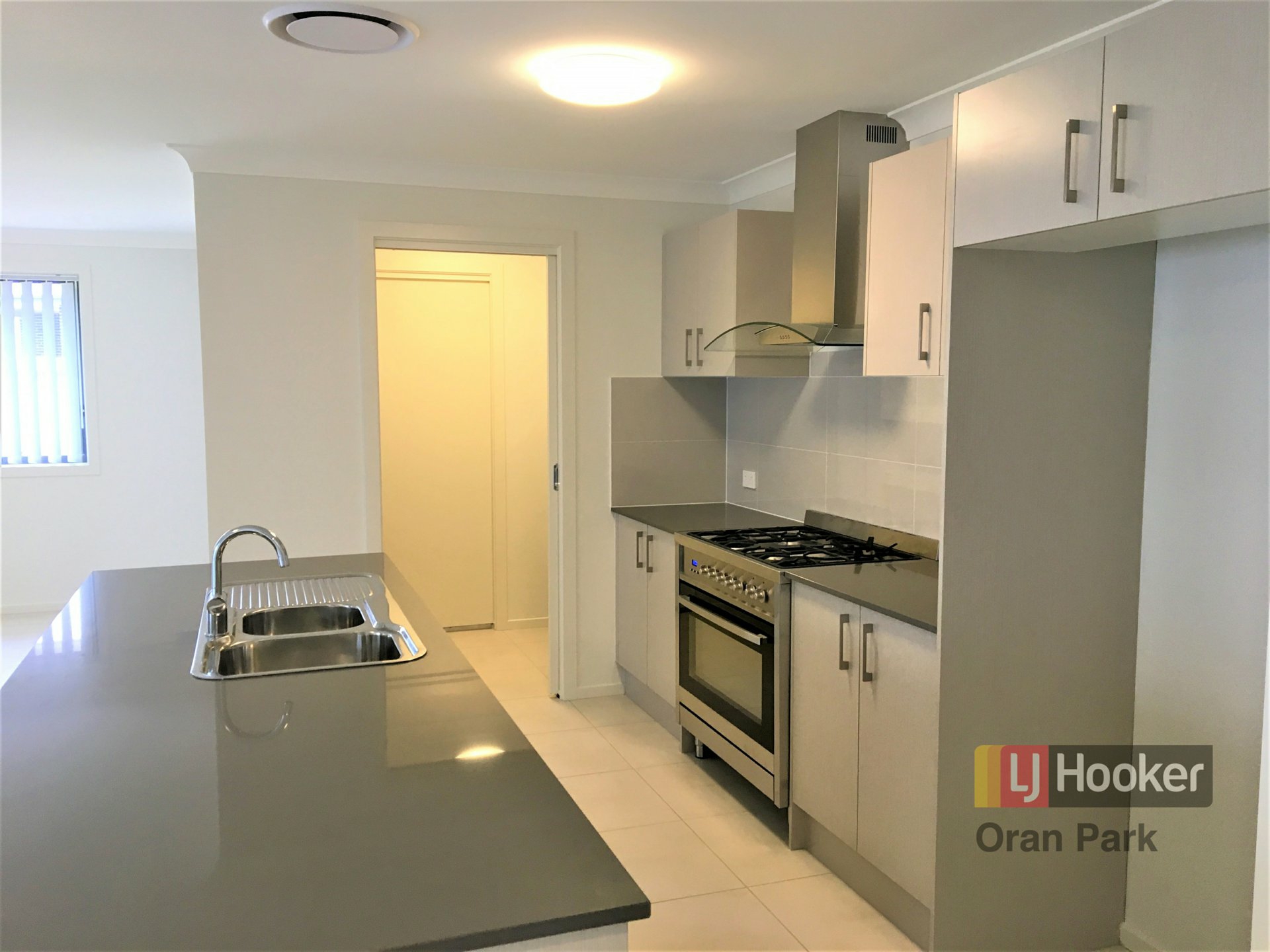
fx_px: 1064
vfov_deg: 48.2
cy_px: 476
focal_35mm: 29
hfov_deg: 61.7
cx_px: 635
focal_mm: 4.15
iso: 40
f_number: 2.2
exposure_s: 1/33
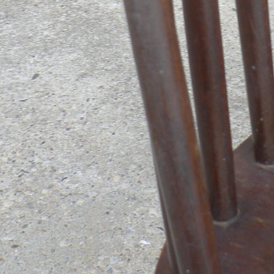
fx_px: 922
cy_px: -140
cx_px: 292
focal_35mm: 103
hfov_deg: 16.4
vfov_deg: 15.5
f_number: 2.8
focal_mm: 6
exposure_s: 1/50
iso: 80
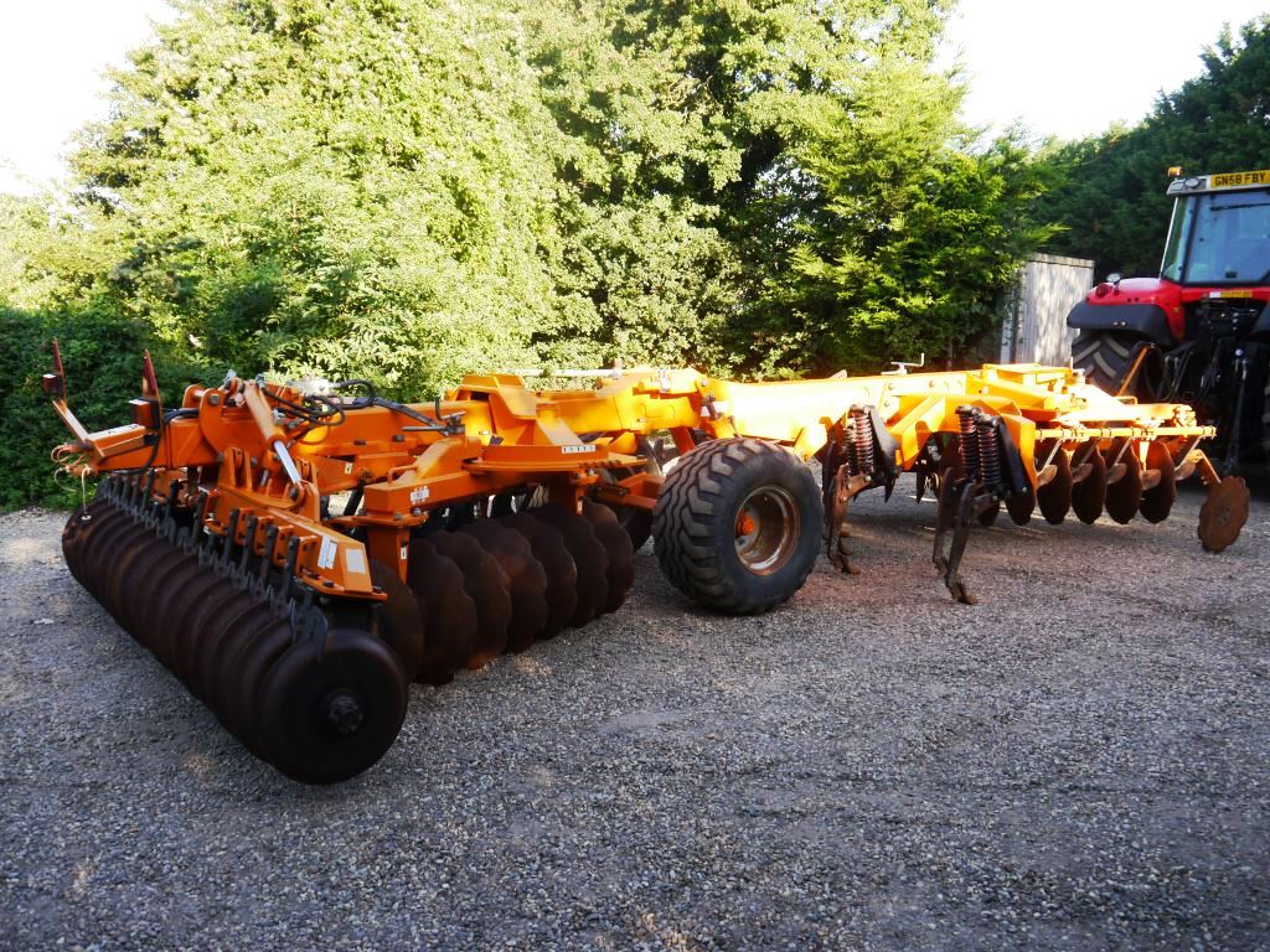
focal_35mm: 32
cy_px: 476
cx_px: 635
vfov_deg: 44.2
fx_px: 1174
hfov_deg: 56.8
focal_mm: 16
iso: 160
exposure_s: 1/125
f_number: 5
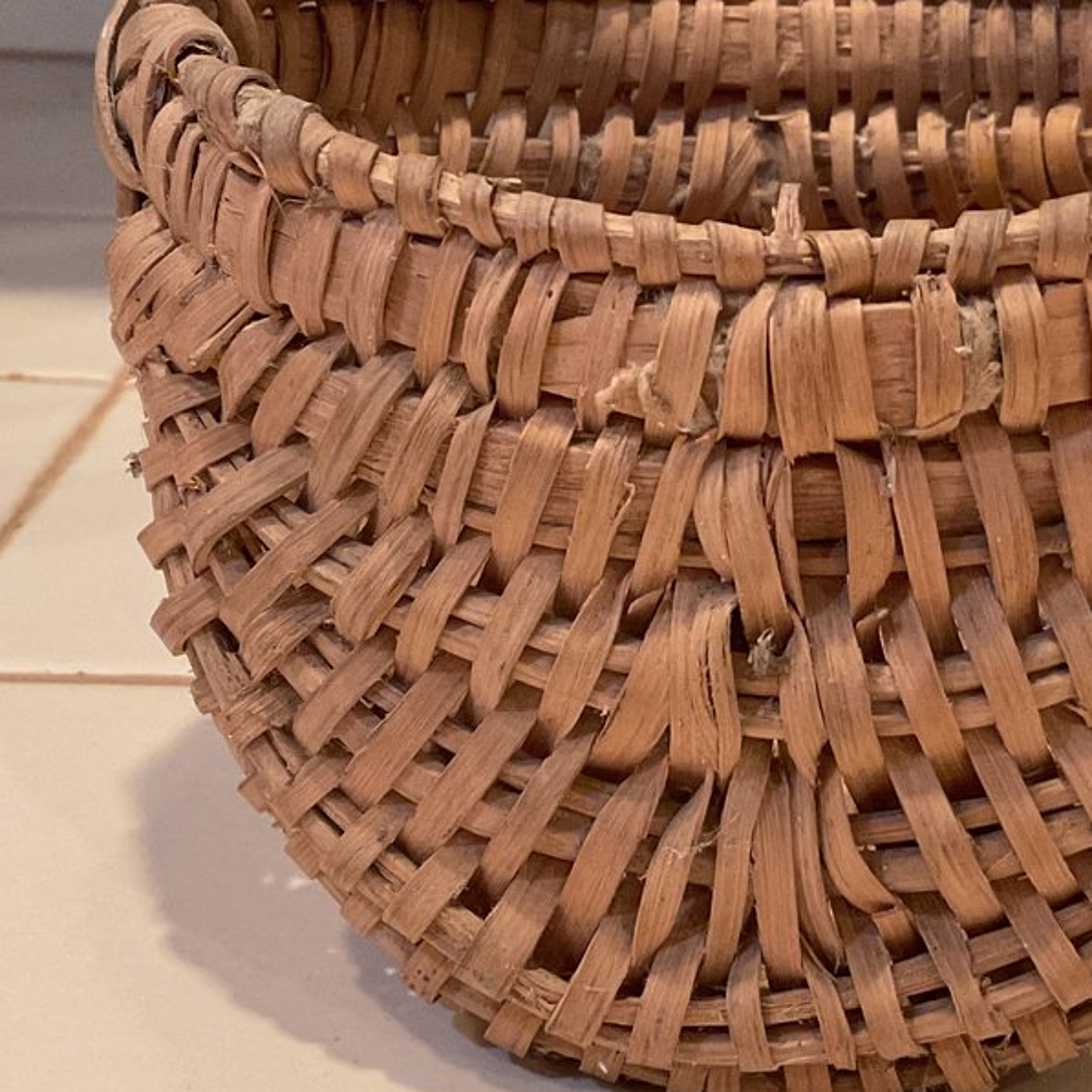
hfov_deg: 26.2
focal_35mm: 65
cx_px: 784
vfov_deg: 26.4
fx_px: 2320
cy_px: 380
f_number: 1.8
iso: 200
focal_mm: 3
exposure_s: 1/60
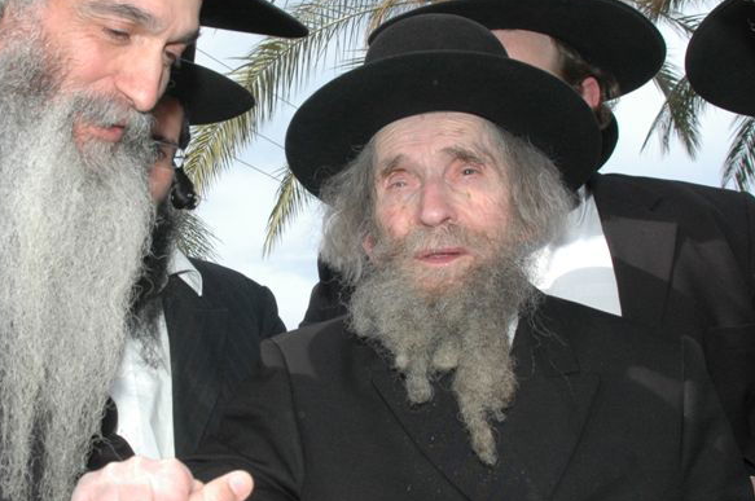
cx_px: 259
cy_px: 200
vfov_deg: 23.3
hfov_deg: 34.2
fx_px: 1215
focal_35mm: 58
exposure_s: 1/400
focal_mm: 22
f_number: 10
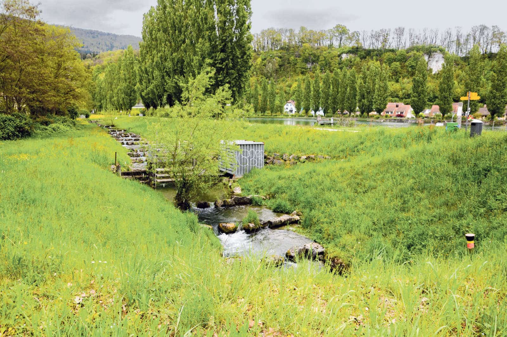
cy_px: 168
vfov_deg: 47.8
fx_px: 380
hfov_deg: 67.5
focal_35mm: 27
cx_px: 254
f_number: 4.5
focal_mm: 18
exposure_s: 1/250
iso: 200
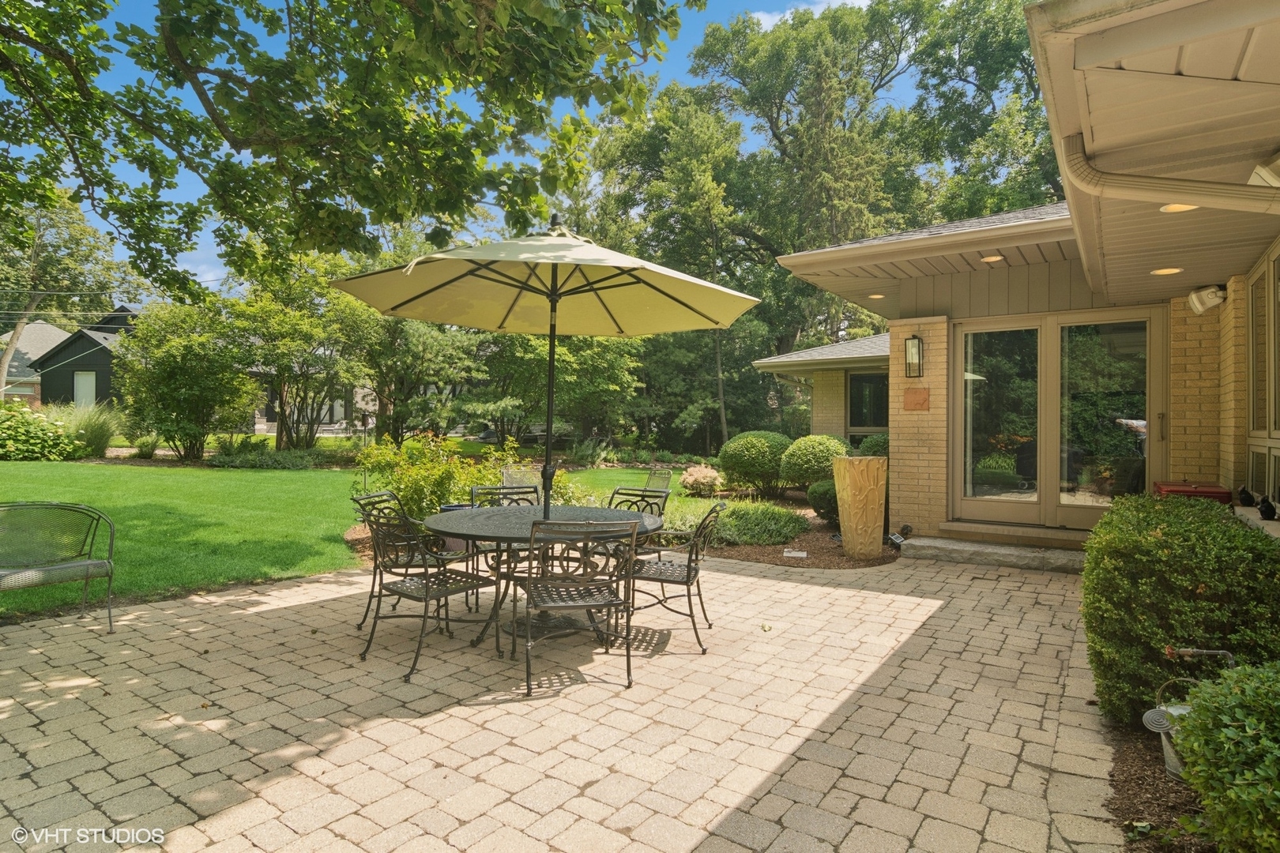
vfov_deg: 67.4
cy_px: 426
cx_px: 640
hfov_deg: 90.0
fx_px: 640
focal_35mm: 18
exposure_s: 1/125
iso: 200
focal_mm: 12
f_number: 8
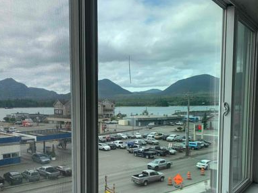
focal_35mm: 34
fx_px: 254
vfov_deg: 41.4
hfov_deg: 53.7
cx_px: 108
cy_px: 125
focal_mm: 4.25
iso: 25
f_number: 1.8
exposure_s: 1/1250
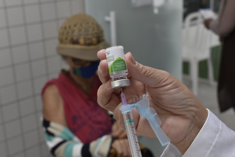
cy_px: 78
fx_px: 326
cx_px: 118
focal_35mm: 50
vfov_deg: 27.0
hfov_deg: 39.6
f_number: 9
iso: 1600
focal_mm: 50
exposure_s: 1/50
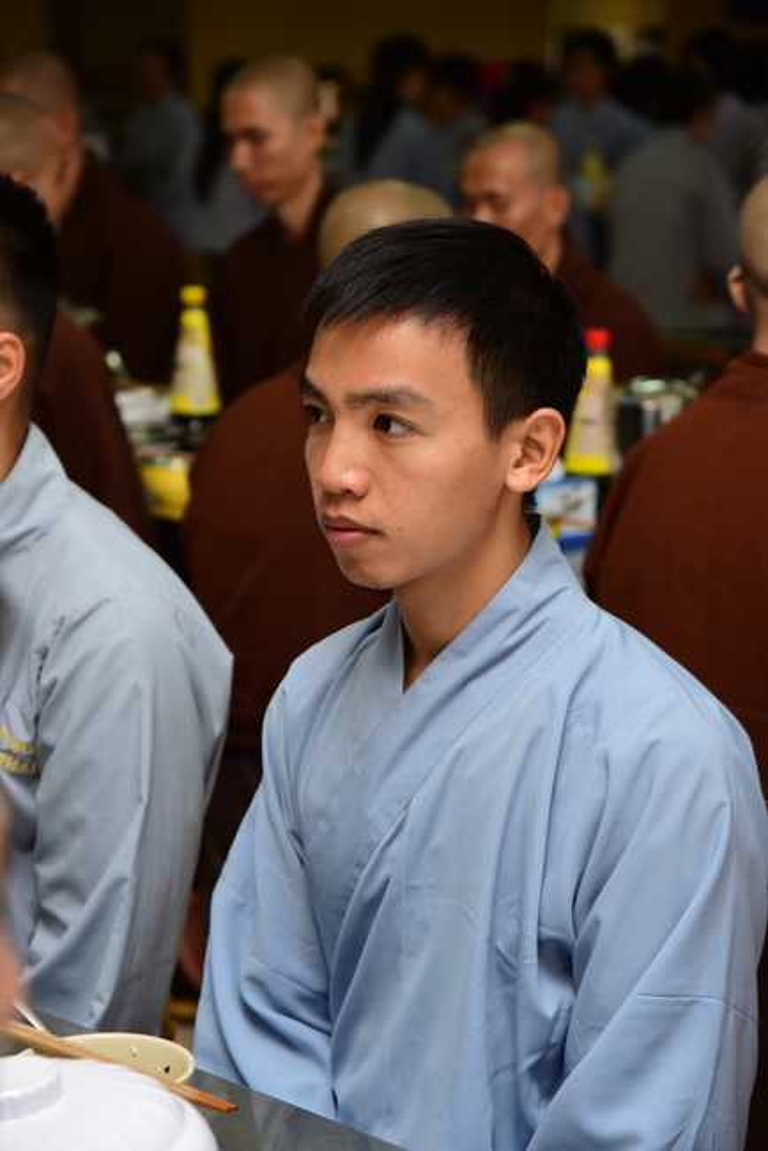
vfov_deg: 20.8
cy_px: 576
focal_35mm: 98
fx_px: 3132
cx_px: 384
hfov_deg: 14.0
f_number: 5.6
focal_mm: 98
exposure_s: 1/60
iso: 640
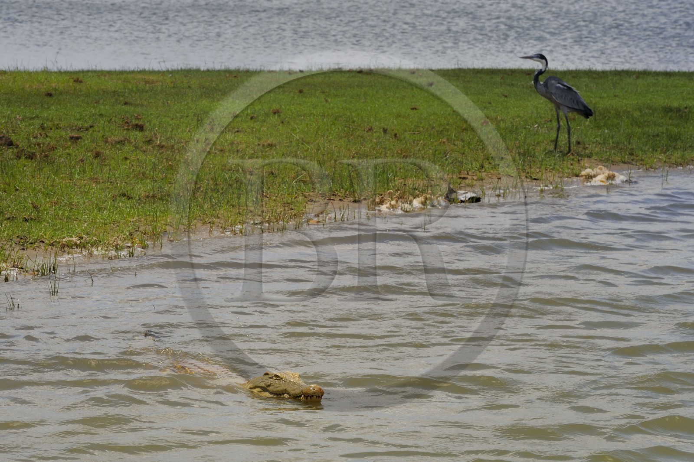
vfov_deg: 8.3
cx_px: 347
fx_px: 3180
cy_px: 231
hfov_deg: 12.5
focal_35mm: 165
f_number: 16
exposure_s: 1/250
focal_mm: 165
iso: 400
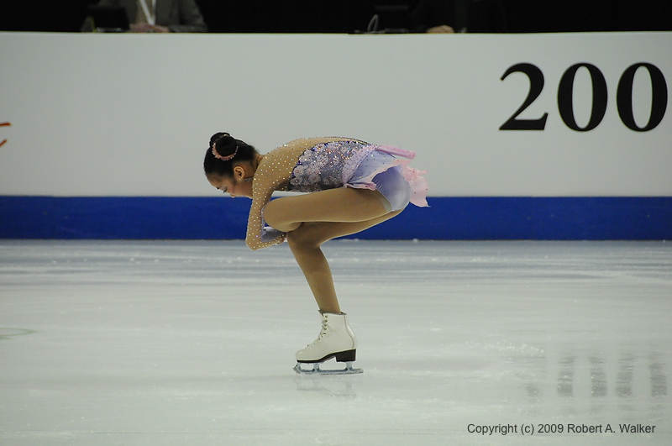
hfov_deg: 6.9
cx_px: 336
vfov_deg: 4.6
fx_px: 5592
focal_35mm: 300
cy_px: 223
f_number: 5.6
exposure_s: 1/1250
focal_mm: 200
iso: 3200
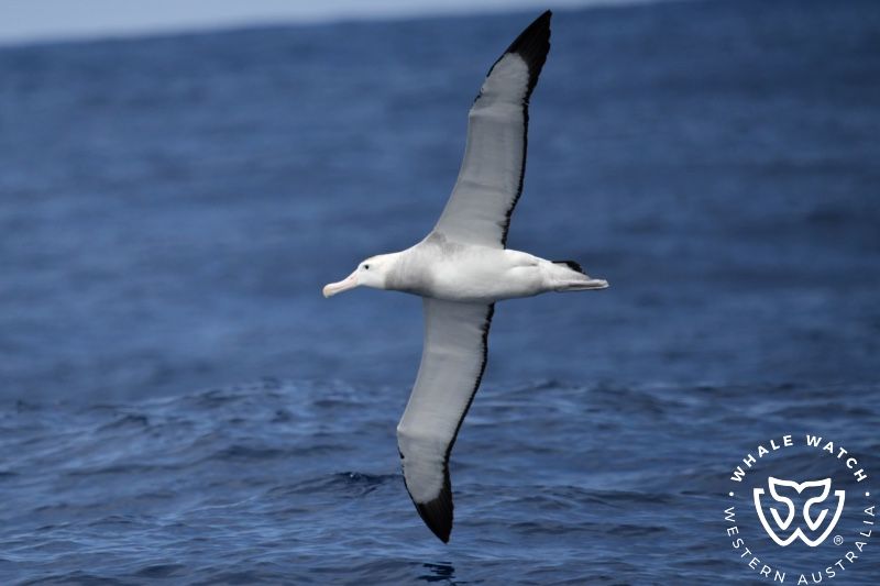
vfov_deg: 2.3
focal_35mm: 600
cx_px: 440
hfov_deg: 3.4
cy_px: 293
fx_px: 14663
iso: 1000
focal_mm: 600
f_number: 6.3
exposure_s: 1/8000
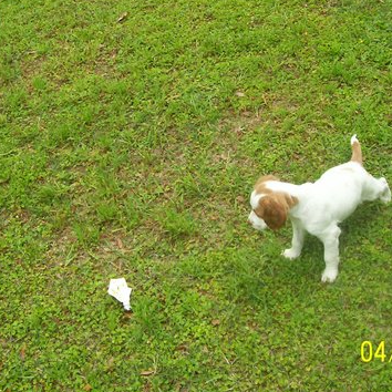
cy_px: 168
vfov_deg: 33.3
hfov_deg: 33.4
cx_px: 197
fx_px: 653
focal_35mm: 51
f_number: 2.7
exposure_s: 1/641
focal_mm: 5.6
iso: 80
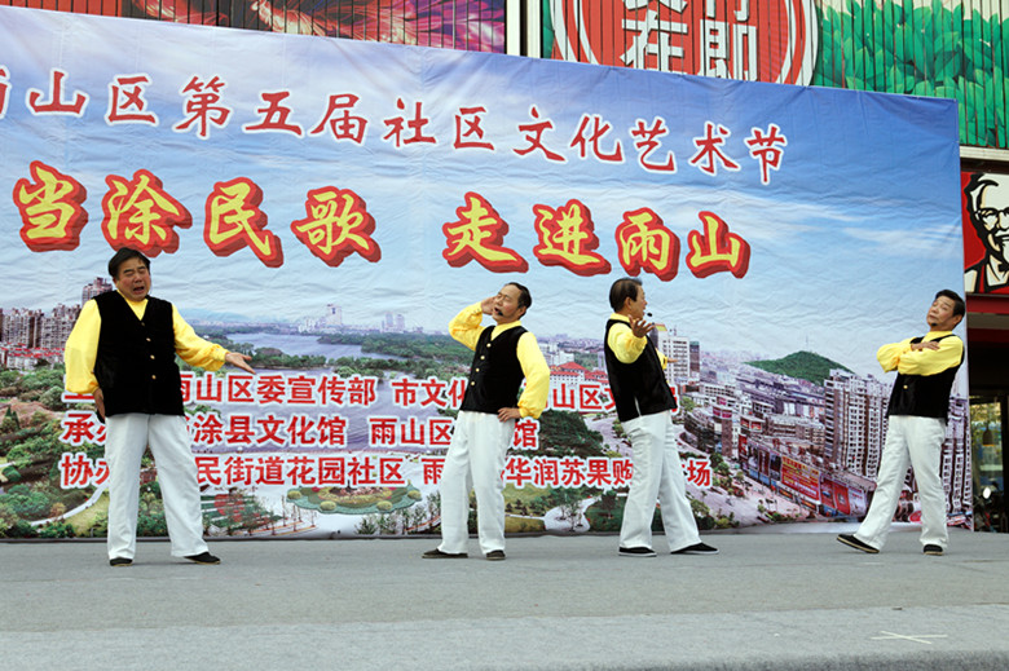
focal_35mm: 42
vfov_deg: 31.9
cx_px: 504
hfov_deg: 46.4
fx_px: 1176
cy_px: 336
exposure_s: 1/125
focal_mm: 28
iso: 100
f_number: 4.5
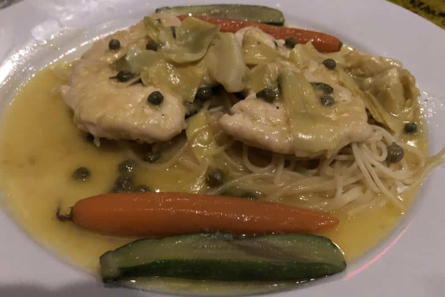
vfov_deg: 43.6
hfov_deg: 61.9
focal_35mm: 30
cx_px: 218
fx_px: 371
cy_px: 141
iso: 125
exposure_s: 1/4
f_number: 1.8
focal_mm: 3.99
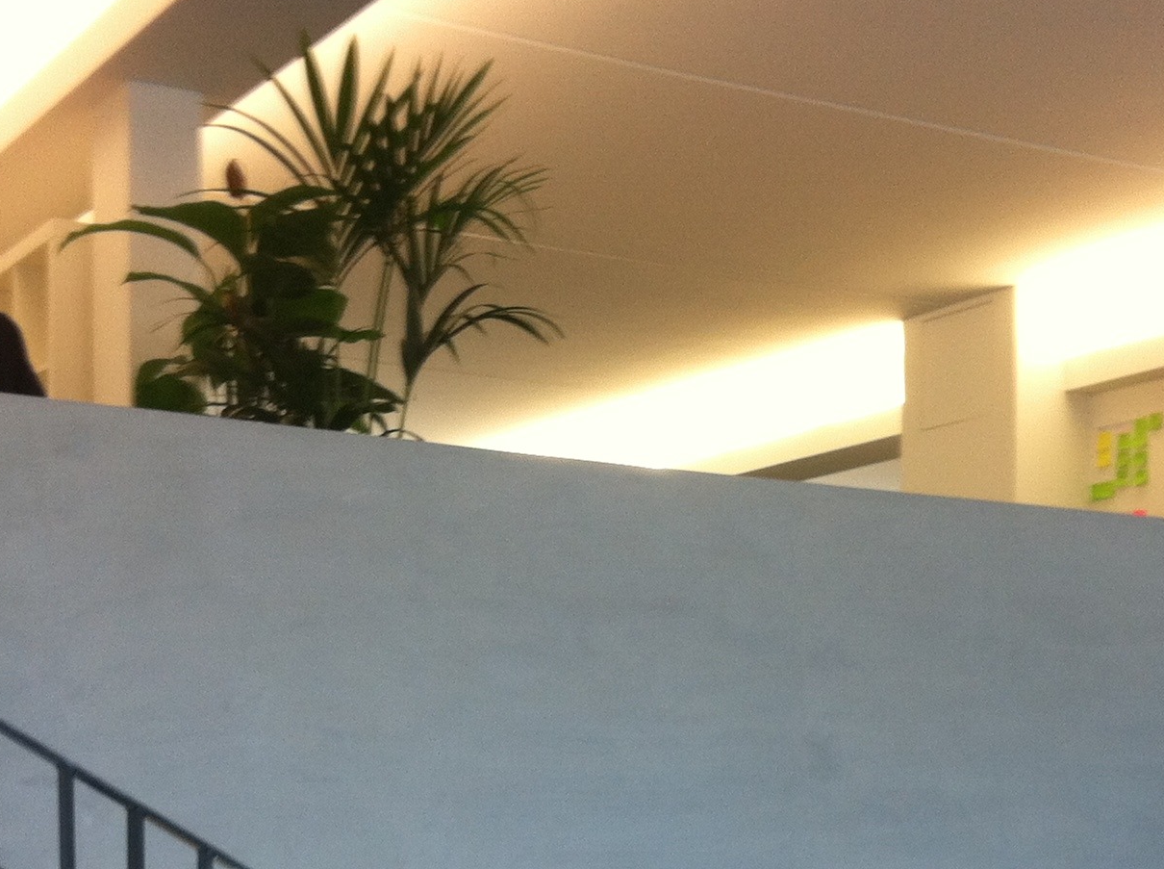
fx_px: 2517
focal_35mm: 75
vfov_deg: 19.0
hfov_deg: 26.0
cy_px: 877
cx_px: 619
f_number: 2.8
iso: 80
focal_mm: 3.85
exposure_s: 1/15
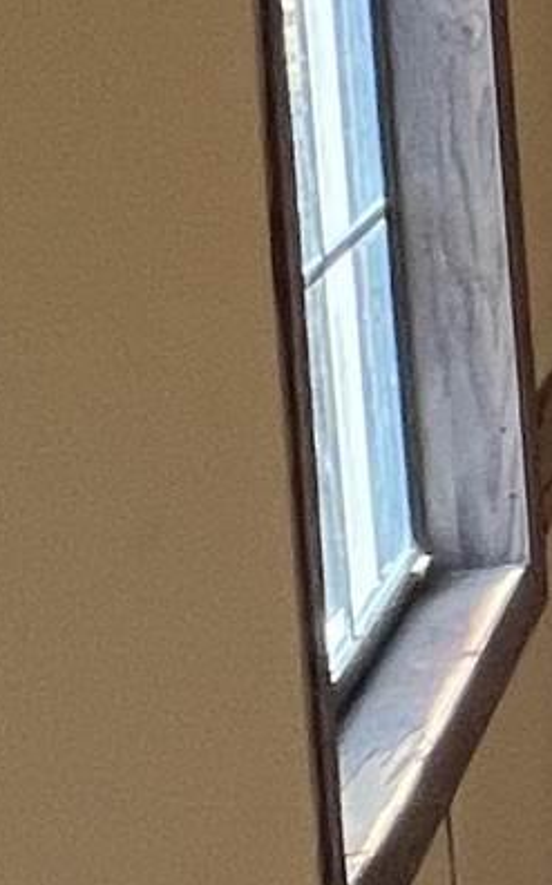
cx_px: 2686
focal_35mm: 107
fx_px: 2579
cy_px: -74
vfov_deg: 18.8
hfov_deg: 6.6
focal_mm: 1.57
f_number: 1.8
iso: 64
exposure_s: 1/99
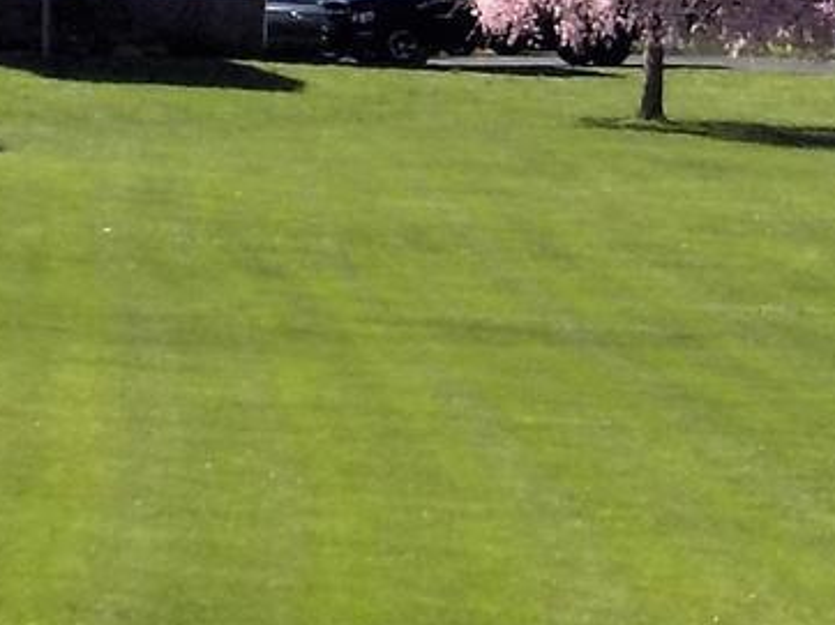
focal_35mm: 368
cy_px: 227
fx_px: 8871
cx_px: 1017
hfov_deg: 5.4
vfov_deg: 4.0
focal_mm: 11.5
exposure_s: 1/500
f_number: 4.1
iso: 80
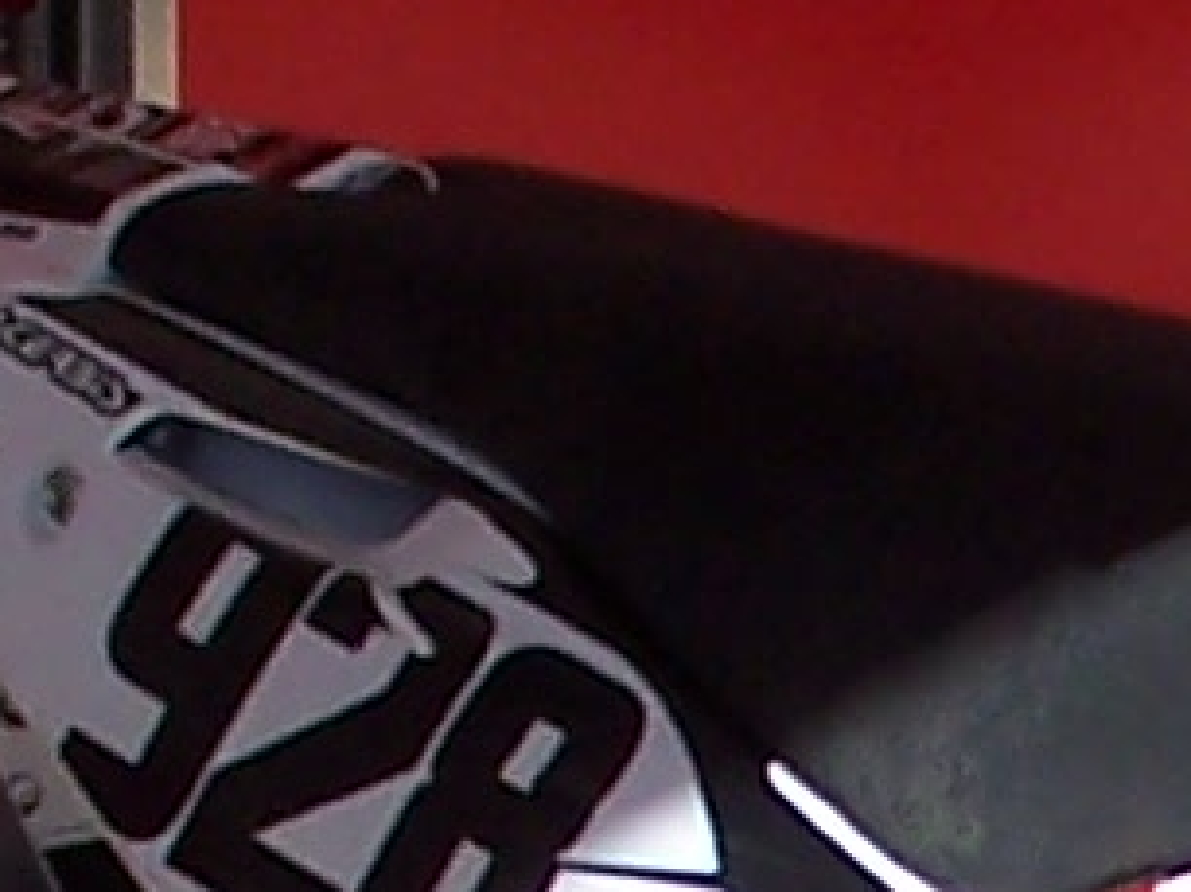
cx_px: 2289
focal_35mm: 422
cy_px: 1994
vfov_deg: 3.5
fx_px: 14508
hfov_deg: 4.6
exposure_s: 1/350
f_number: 4.5
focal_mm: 9.3
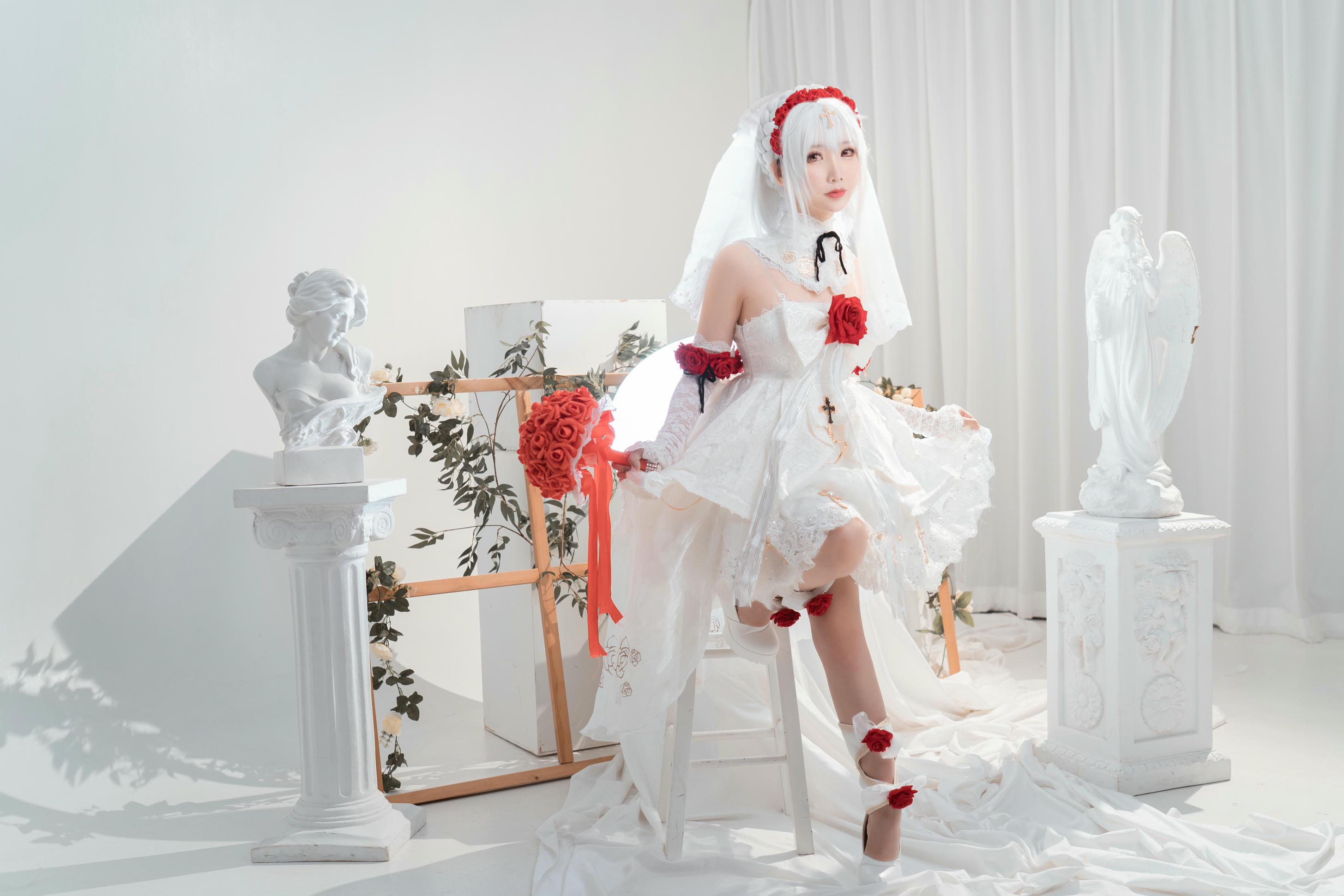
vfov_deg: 33.4
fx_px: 1493
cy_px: 448
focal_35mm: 40
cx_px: 672
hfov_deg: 48.5
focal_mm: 40
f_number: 2.8
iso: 200
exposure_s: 1/80
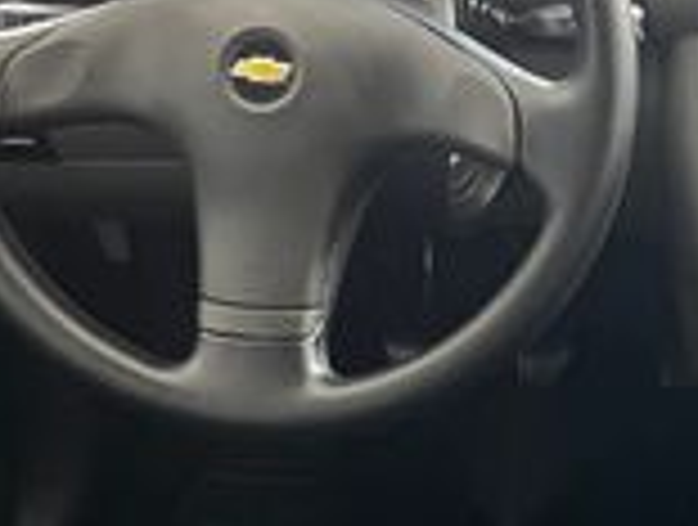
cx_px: 833
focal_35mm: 79
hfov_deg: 22.7
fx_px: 1597
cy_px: 535
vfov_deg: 18.2
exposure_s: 1/60
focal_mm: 5.7
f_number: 1.5
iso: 160
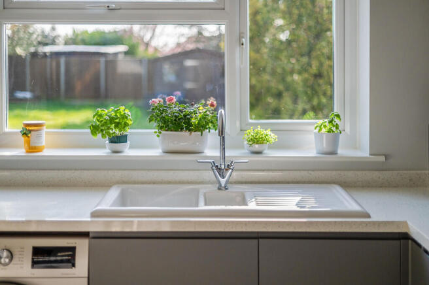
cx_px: 214
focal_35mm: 50
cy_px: 142
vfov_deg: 26.9
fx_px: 595
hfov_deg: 39.6
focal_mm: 50
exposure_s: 1/3200
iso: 200
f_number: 1.4
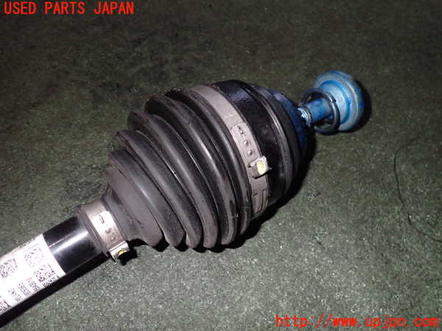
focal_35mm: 30
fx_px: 383
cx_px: 221
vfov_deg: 46.8
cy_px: 166
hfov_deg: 60.0
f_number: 6.3
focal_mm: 5.4
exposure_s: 1/30
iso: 500
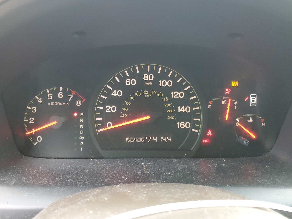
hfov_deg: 67.3
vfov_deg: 53.1
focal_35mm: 26
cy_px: 110
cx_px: 146
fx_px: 219
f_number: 1.5
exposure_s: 1/60.2
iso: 214
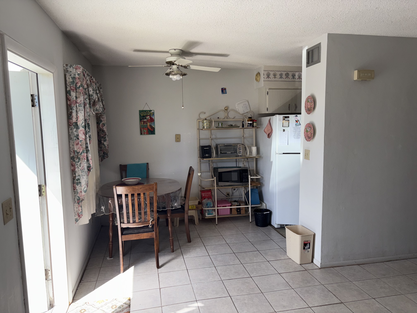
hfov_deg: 67.3
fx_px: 313
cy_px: 156
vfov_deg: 53.1
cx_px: 208
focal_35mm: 26
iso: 50
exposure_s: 1/527
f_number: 1.6
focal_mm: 5.96
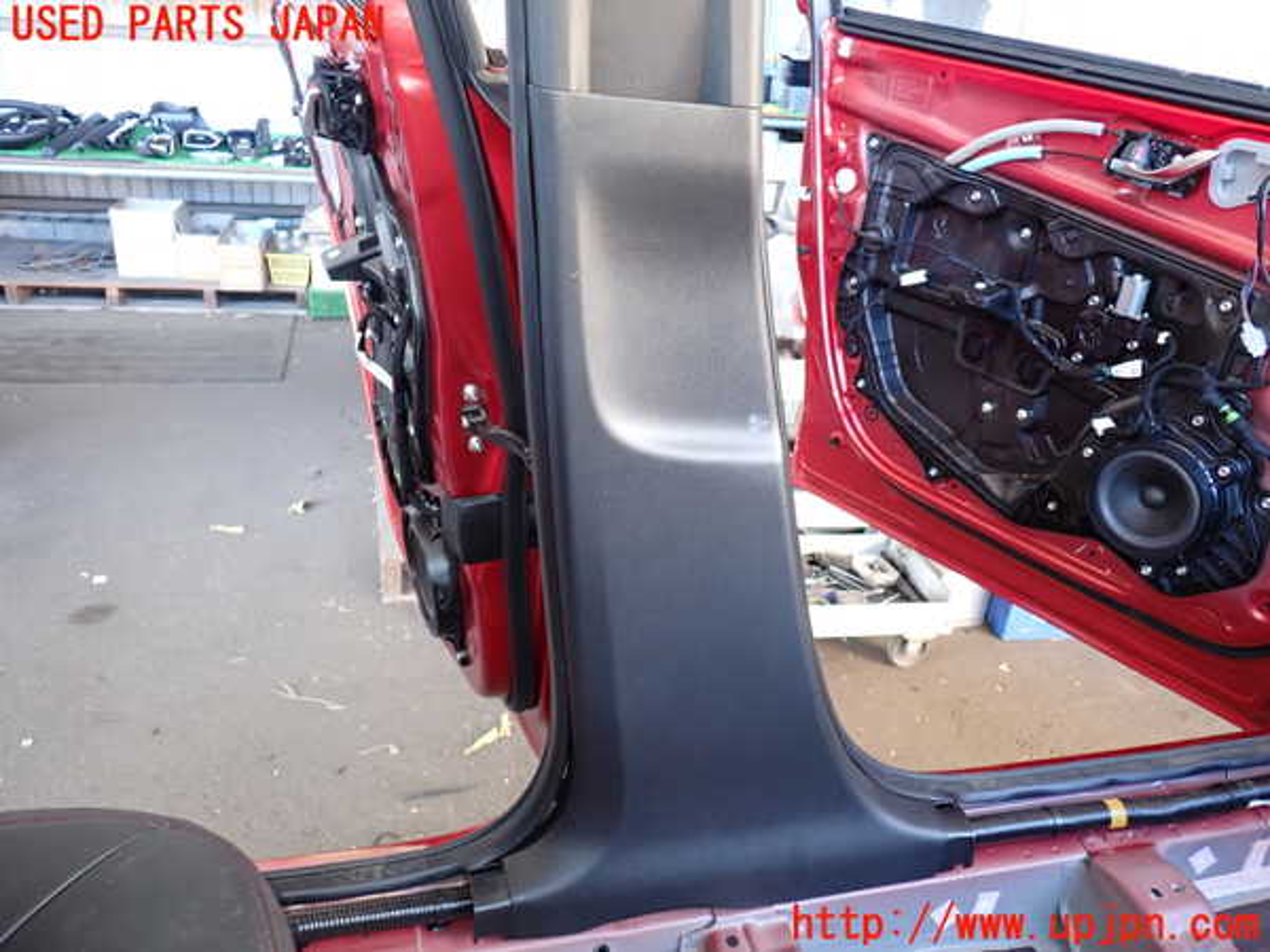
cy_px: 476
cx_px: 635
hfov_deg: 63.4
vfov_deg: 49.7
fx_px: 1027
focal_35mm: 28
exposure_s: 1/30
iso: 250
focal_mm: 5.05
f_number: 2.2
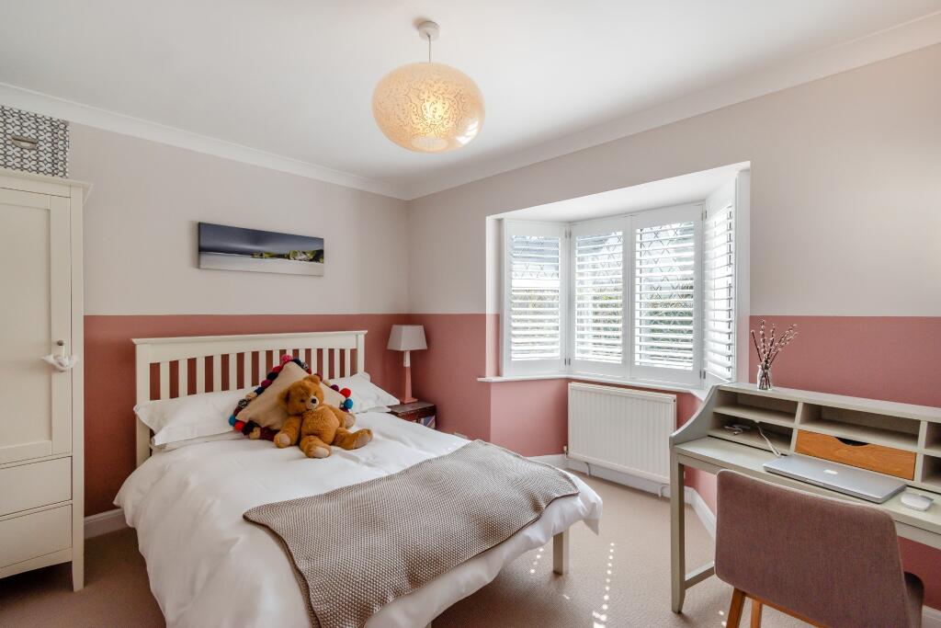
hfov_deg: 100.4
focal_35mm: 15
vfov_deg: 77.3
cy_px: 314
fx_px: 392
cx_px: 470
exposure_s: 1/160
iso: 200
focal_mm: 10
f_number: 8
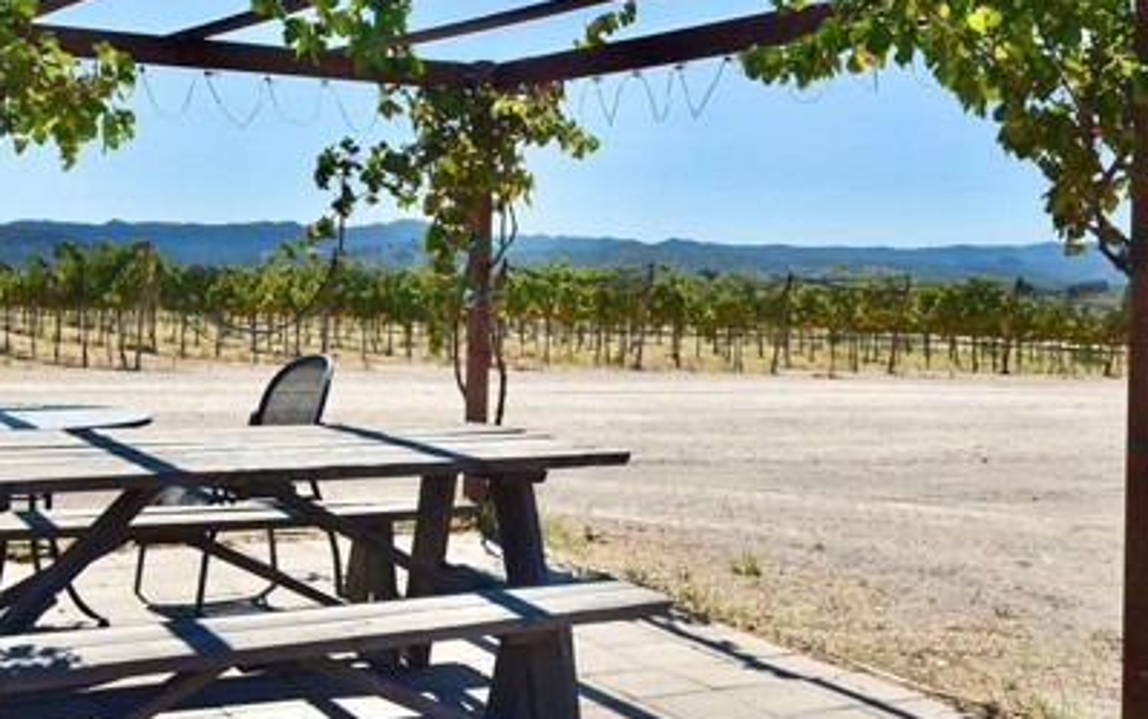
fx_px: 1534
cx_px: 388
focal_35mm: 49
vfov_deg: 26.4
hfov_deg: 40.5
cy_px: 326
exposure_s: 1/500
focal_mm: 20
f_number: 11
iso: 280
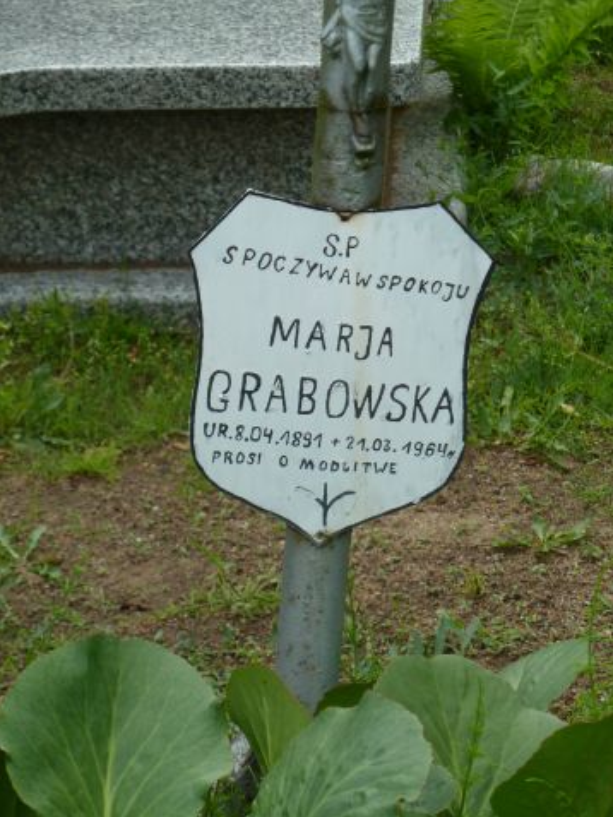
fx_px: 3753
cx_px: 306
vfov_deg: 12.4
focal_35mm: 159
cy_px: 409
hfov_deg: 9.3
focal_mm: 25.9
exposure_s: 1/250
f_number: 4.5
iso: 160
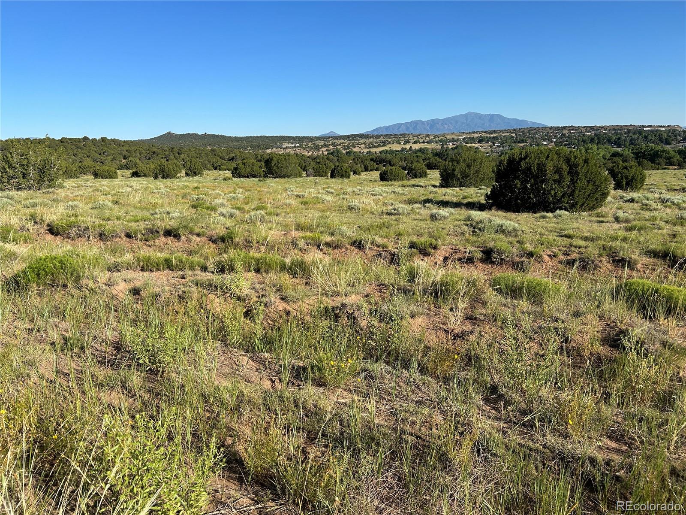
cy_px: 258
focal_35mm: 26
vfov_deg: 53.1
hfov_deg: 67.3
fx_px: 515
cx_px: 343
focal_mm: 5.7
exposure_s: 1/3704
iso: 50
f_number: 1.5
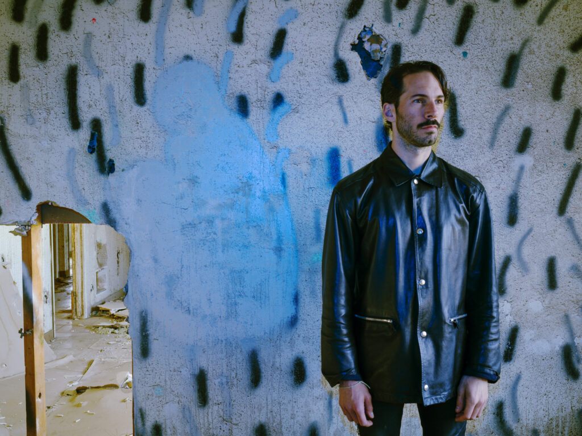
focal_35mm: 35
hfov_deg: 52.6
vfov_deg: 40.7
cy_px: 218
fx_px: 588
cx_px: 291
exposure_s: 1/8
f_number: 11
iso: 200
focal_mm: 45
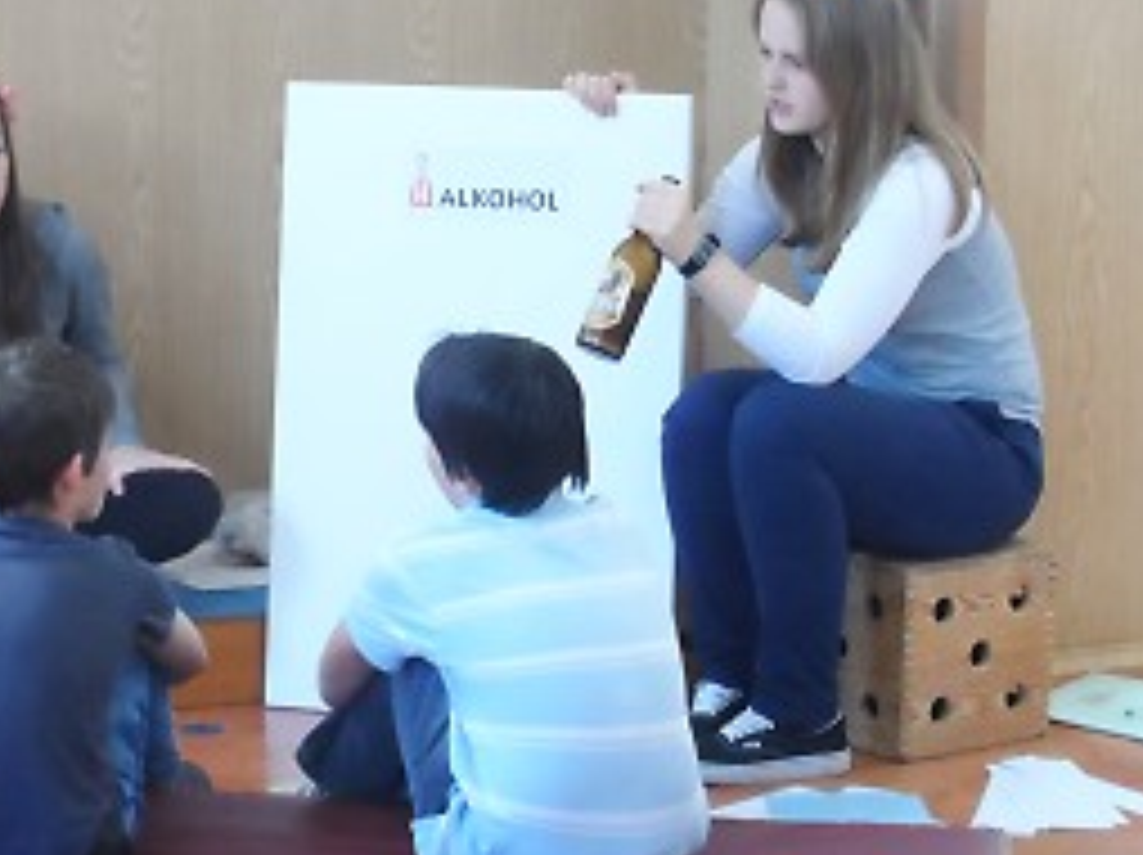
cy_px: 472
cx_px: 261
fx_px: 3794
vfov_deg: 12.9
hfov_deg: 17.0
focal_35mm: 115
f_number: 4.3
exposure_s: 1/30
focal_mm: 11.9
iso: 800
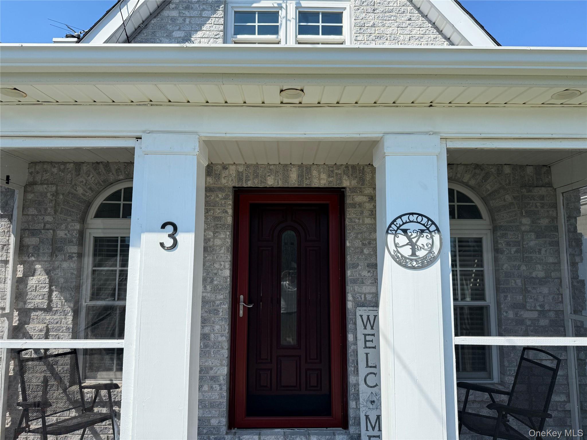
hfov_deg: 71.6
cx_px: 294
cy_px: 220
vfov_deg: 56.8
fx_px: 407
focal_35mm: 24
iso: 80
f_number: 1.78
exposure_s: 1/4405
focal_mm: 6.76
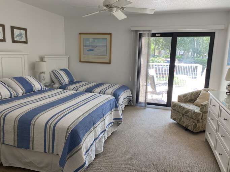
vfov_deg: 53.0
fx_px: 173
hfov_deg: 67.3
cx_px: 115
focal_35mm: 26
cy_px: 86
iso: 100
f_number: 1.8
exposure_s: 1/122
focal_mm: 4.25
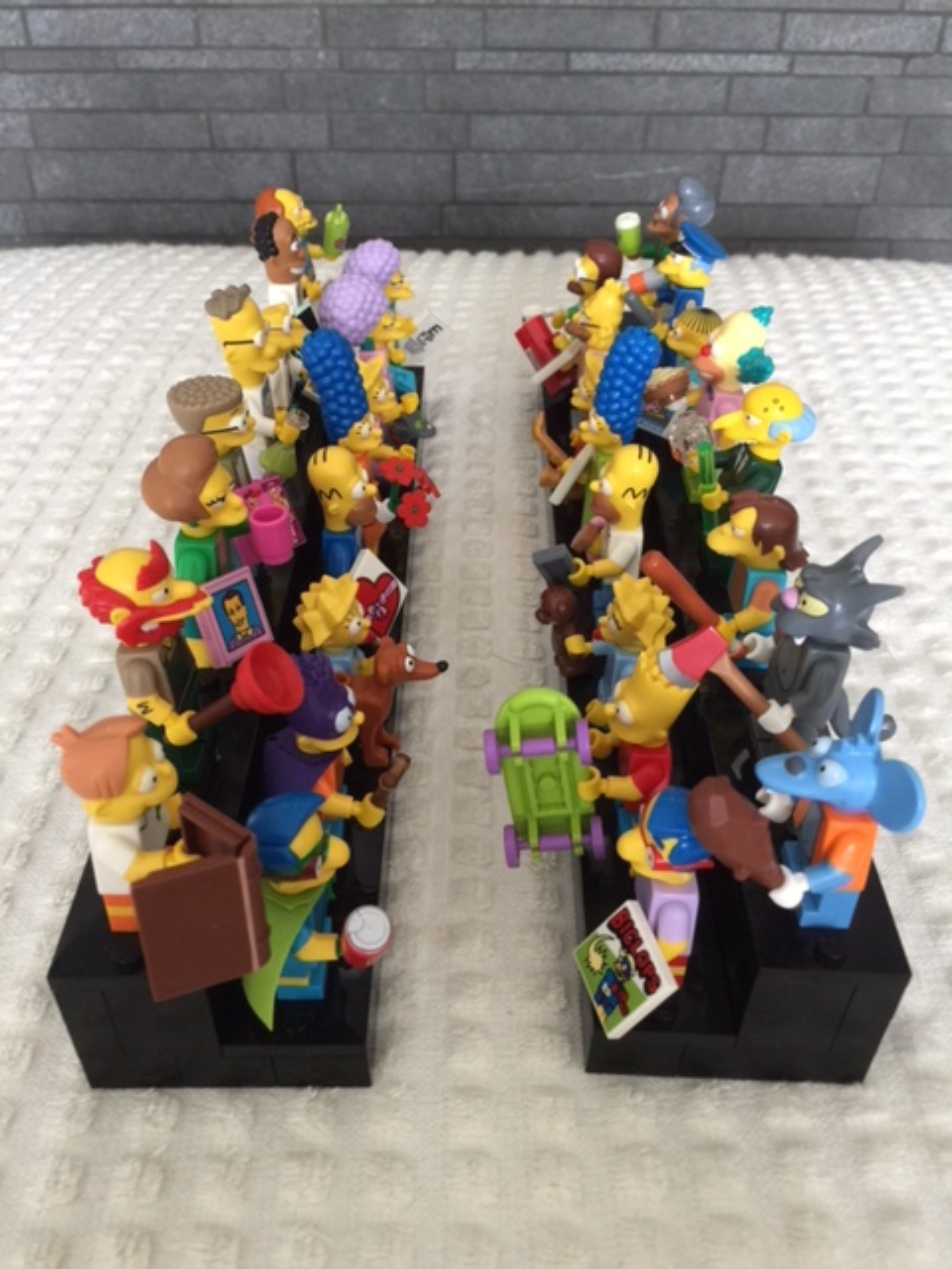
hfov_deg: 48.2
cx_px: 476
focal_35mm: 29
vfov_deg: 61.7
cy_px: 634
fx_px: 1063
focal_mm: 4.15
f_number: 2.2
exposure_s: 1/15
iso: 64
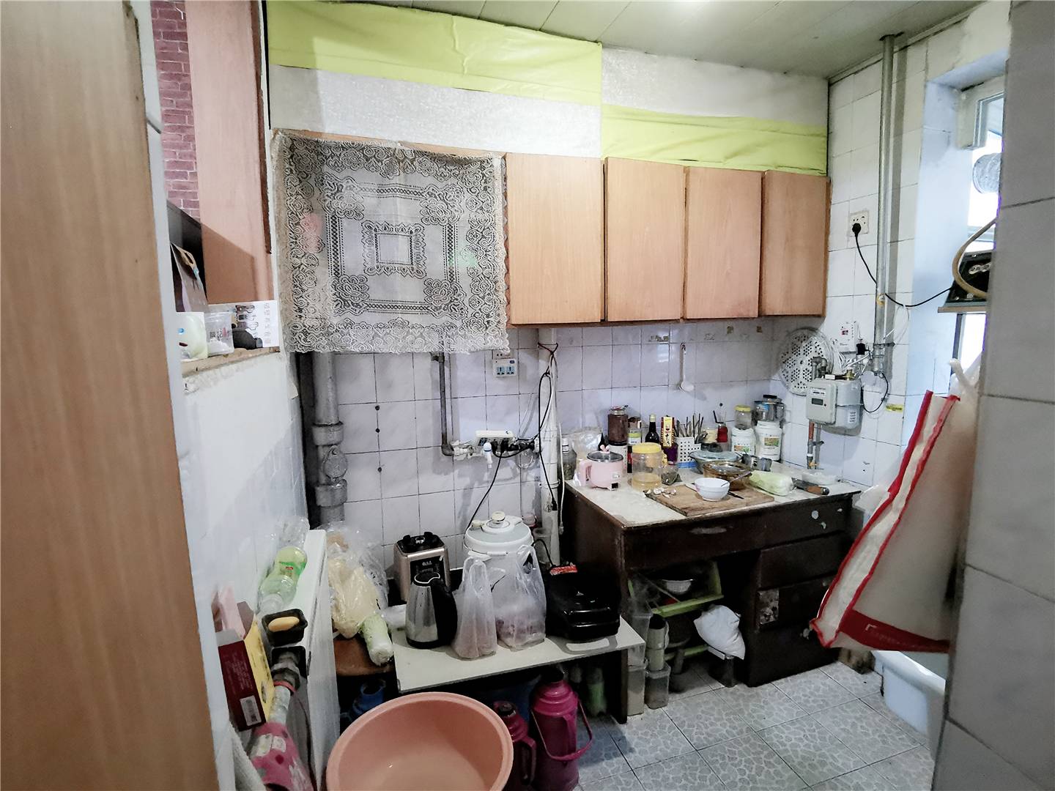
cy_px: 396
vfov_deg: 74.7
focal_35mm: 17
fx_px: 518
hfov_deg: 91.0
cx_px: 528
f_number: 2.2
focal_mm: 2.26
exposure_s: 1/25
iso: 1250
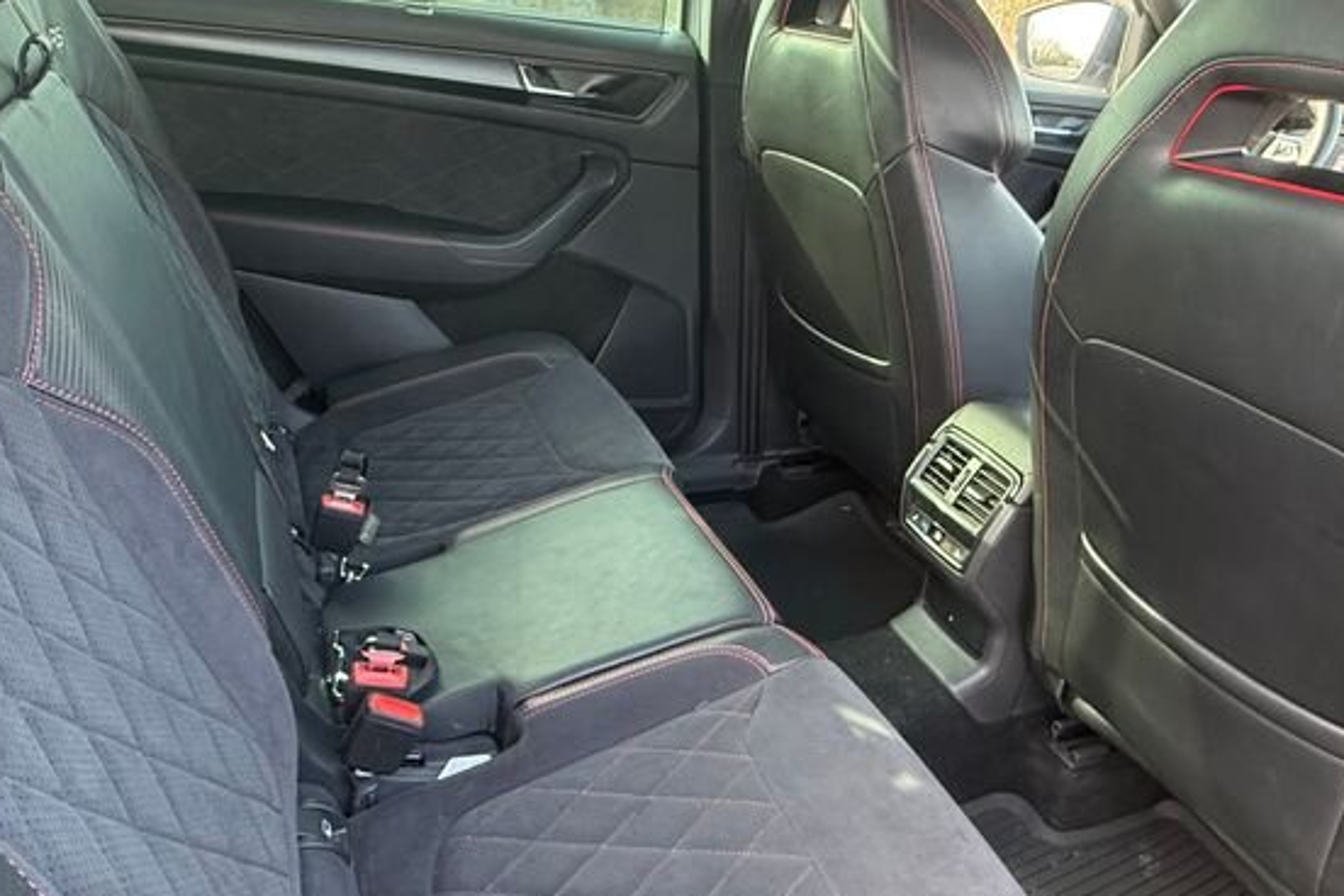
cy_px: 485
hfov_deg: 67.3
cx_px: 711
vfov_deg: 47.9
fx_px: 1008
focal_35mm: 27
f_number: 2.2
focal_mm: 2.22
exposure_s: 1/69
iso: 320
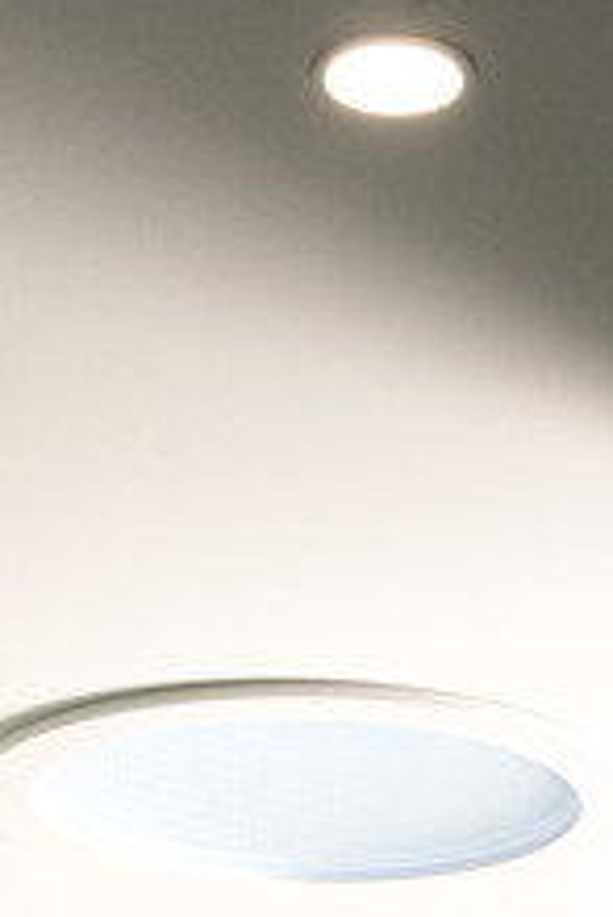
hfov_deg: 8.9
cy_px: 2117
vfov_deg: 11.3
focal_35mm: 154
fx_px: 3927
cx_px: 459
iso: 320
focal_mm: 29
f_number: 9
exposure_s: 1/25
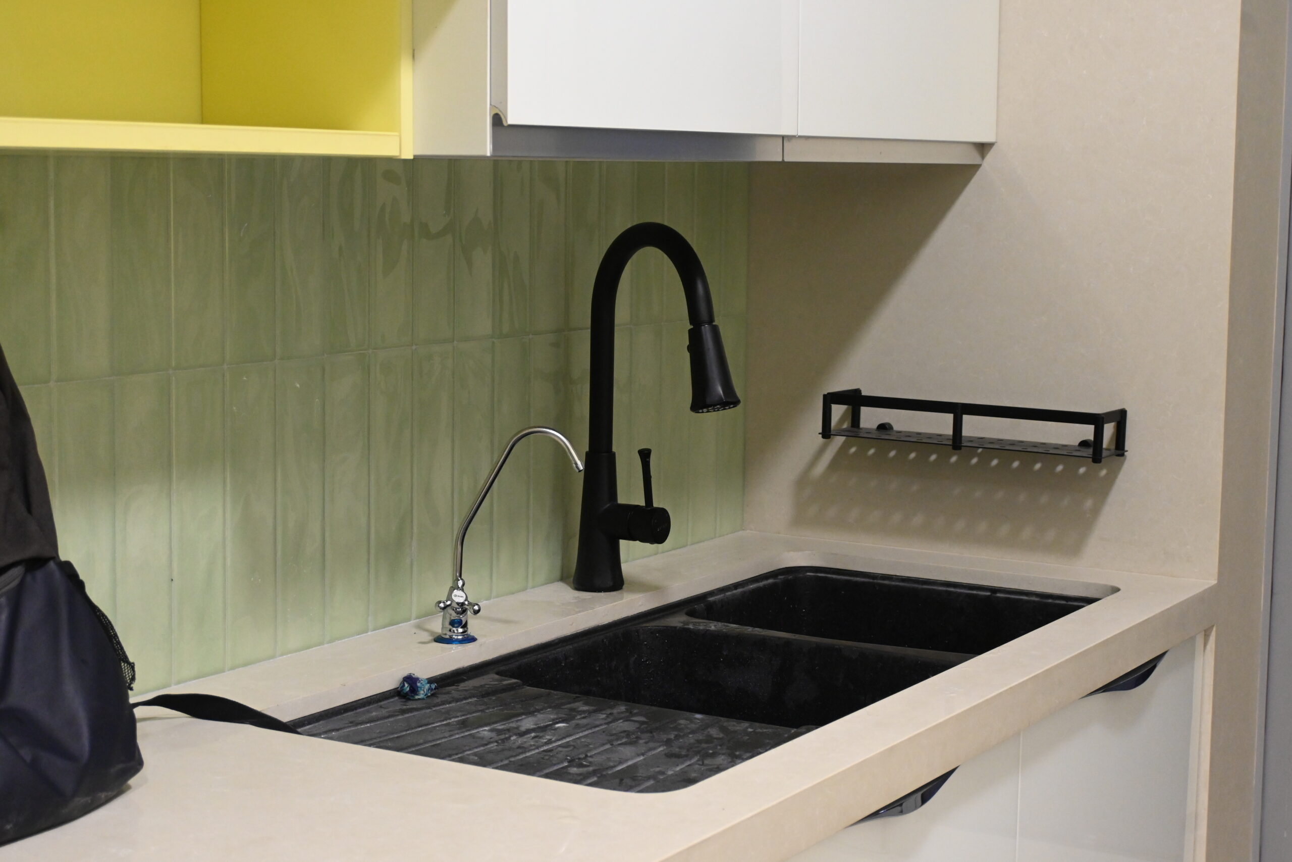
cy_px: 431
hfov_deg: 34.2
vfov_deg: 23.2
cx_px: 646
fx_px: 2099
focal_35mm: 58
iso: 2000
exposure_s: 1/125
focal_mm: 39
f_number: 5.6
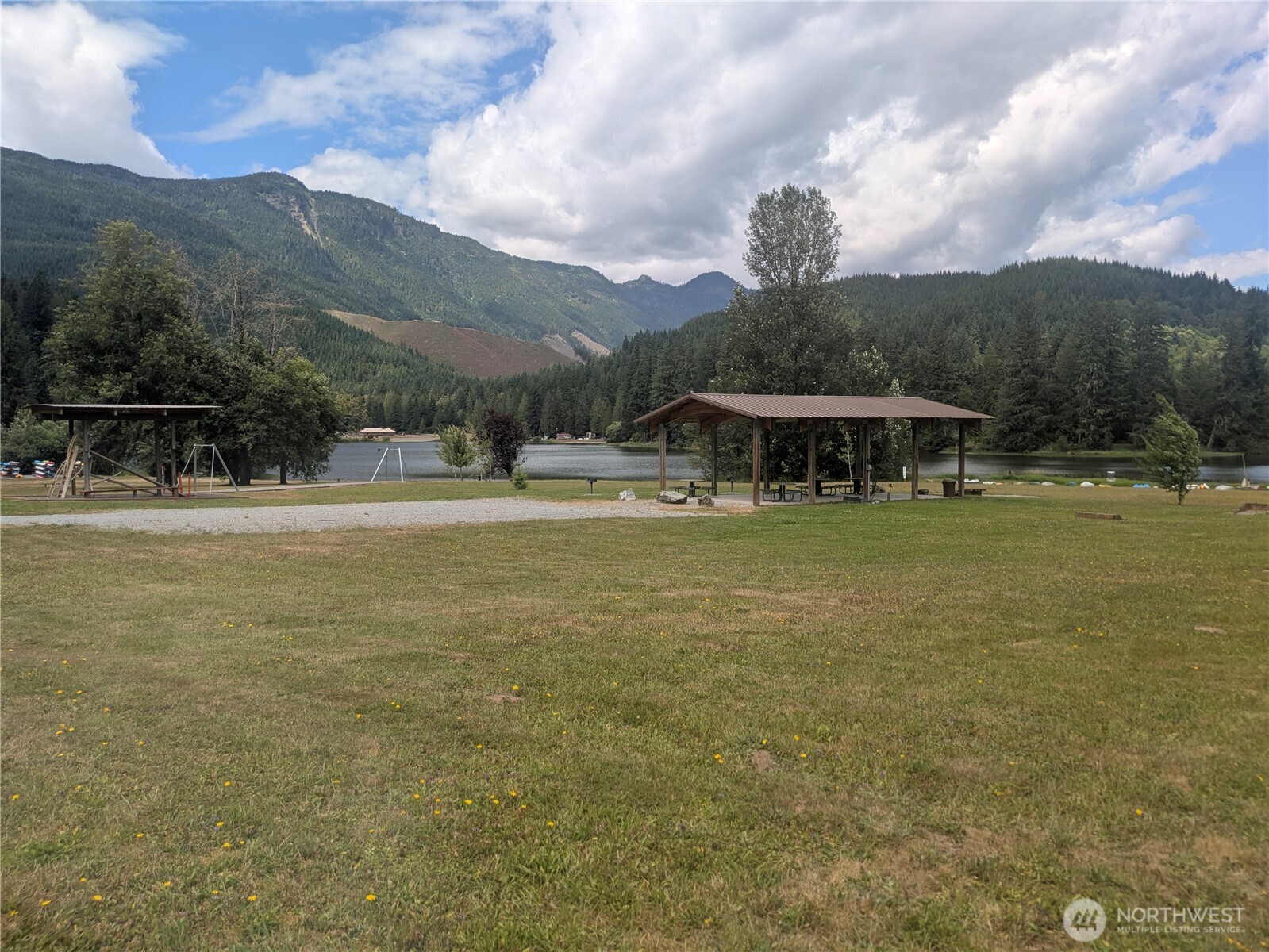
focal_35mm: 25
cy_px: 476
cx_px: 634
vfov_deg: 54.9
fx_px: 917
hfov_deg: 69.4
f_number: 1.89
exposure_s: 1/1972
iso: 49
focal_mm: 5.43
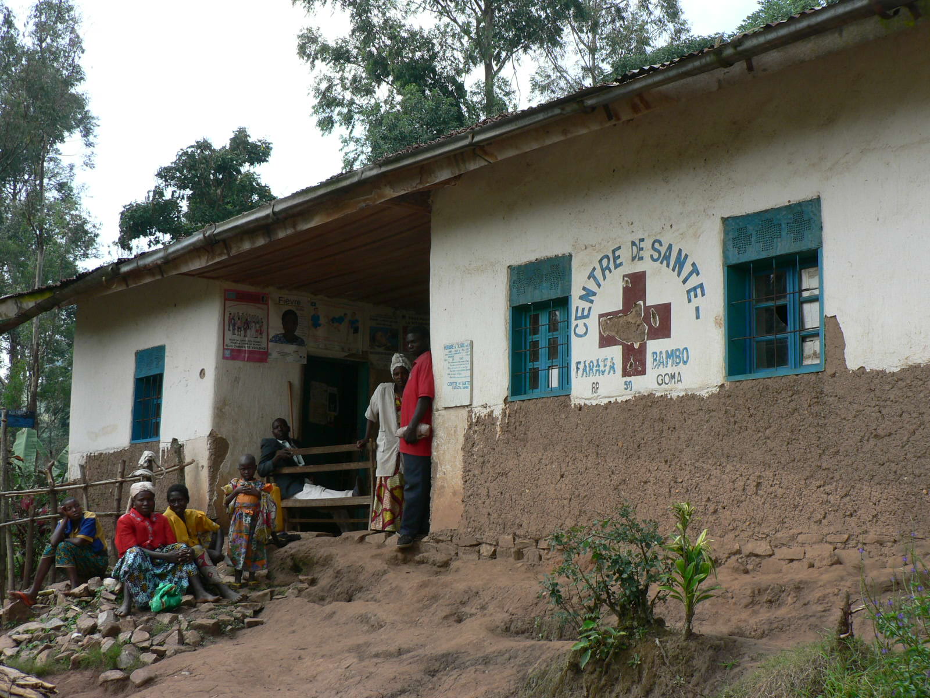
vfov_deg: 27.5
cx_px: 465
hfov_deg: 36.2
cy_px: 349
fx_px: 1424
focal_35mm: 53
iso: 80
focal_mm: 8.8
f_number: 4
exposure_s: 1/160
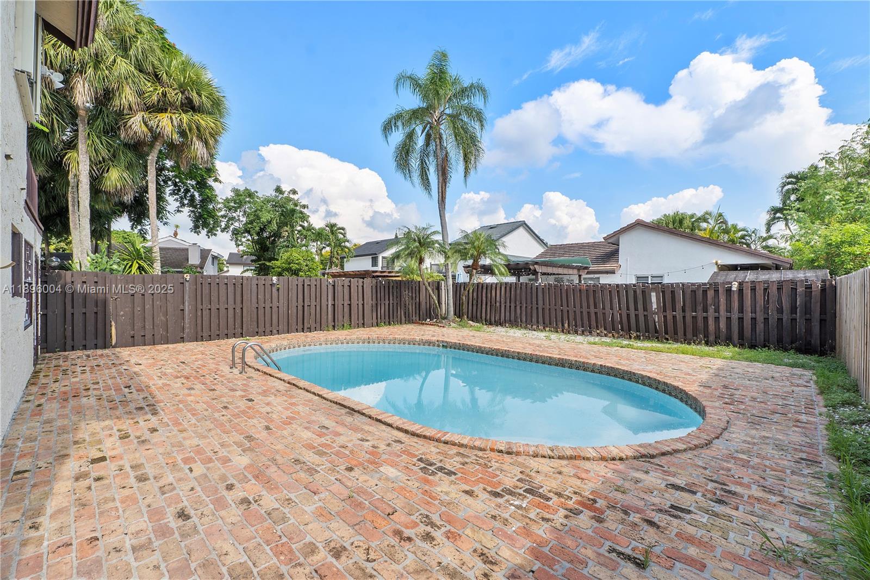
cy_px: 290
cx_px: 435
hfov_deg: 100.4
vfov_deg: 77.3
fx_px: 362
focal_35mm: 15
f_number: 11
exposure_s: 1/100
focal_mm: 10
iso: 100
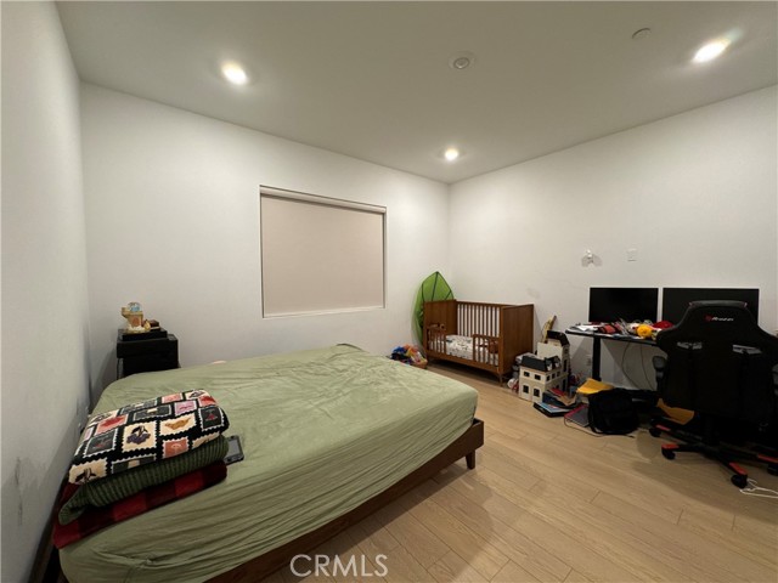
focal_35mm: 14
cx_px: 389
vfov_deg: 85.7
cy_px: 292
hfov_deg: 102.1
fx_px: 315
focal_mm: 2.22
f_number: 2.2
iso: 200
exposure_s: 1/60
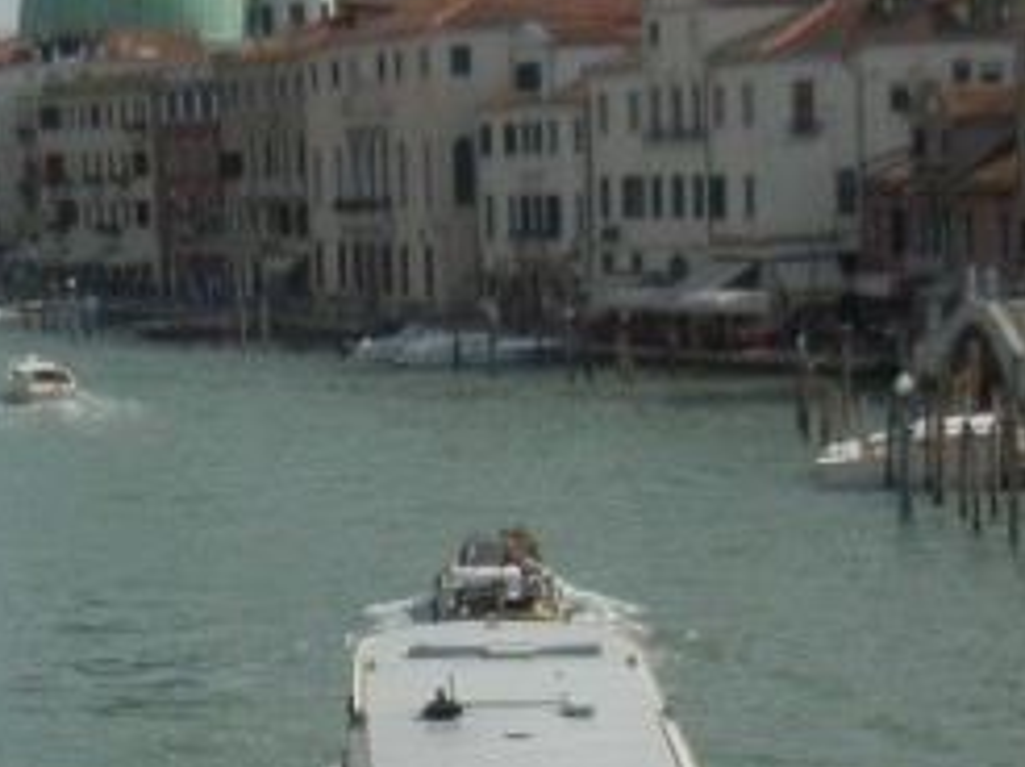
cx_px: 42
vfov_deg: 11.8
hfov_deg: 15.5
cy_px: 596
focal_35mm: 125
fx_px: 3698
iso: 160
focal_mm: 5.4
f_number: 7
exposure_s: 1/784
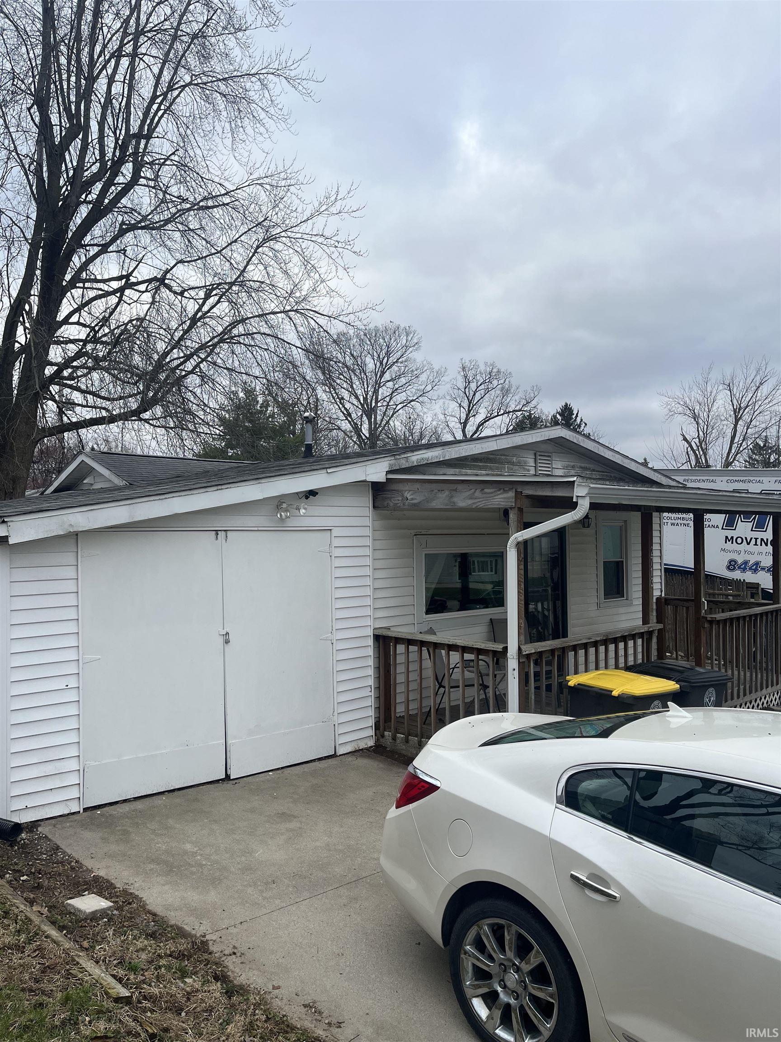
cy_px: 521
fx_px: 782
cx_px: 390
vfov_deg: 67.3
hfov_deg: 53.1
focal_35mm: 26
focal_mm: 5.1
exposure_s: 1/1309
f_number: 1.6
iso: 50
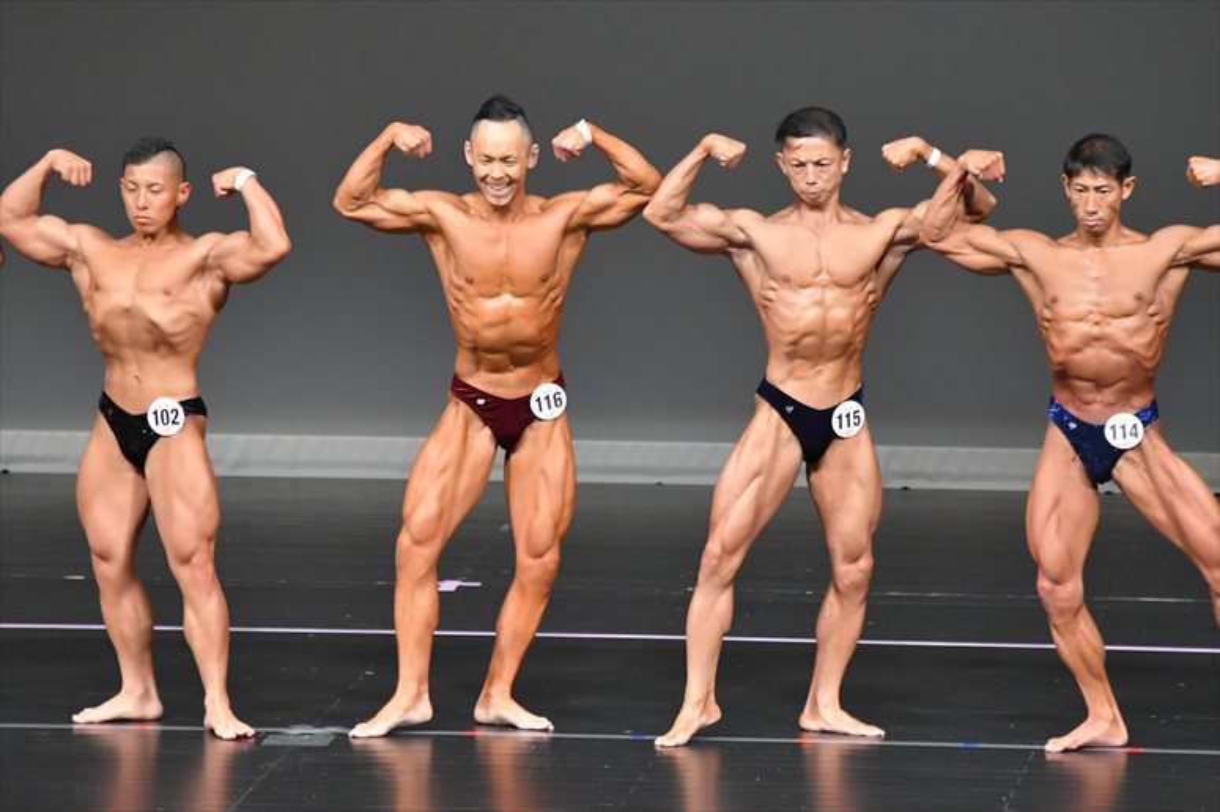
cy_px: 406
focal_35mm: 315
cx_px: 610
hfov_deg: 6.5
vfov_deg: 4.4
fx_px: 10670
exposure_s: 1/400
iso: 5000
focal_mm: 210
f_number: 5.6
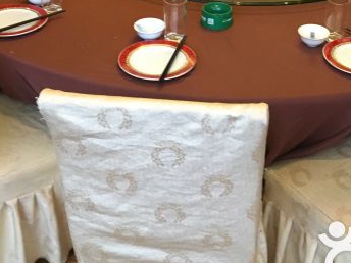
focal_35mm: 59
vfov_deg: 24.2
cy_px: 31
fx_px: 598
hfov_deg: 32.6
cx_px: 217
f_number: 2.2
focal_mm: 4.15
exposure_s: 1/17
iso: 200
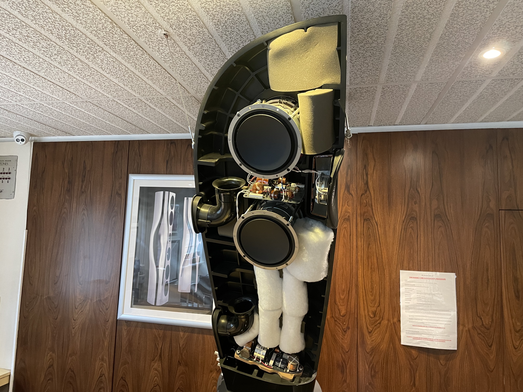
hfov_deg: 67.3
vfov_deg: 53.1
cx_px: 262
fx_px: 393
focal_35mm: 26
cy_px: 196
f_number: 1.6
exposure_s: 1/50
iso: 400
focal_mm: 4.2
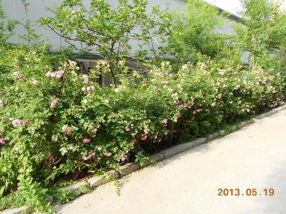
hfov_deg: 67.3
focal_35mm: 26
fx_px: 215
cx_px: 143
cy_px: 107
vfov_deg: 53.1
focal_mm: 4.6
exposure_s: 1/125
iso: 100
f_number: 3.2
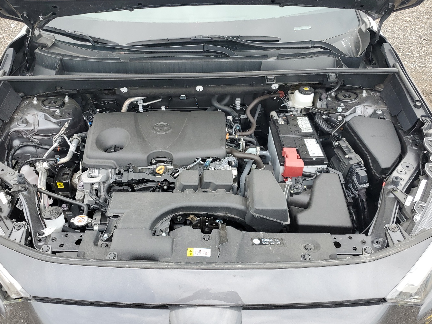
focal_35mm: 31
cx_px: 199
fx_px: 387
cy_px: 154
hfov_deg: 58.3
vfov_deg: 45.4
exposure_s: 1/312
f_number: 1.5
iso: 50
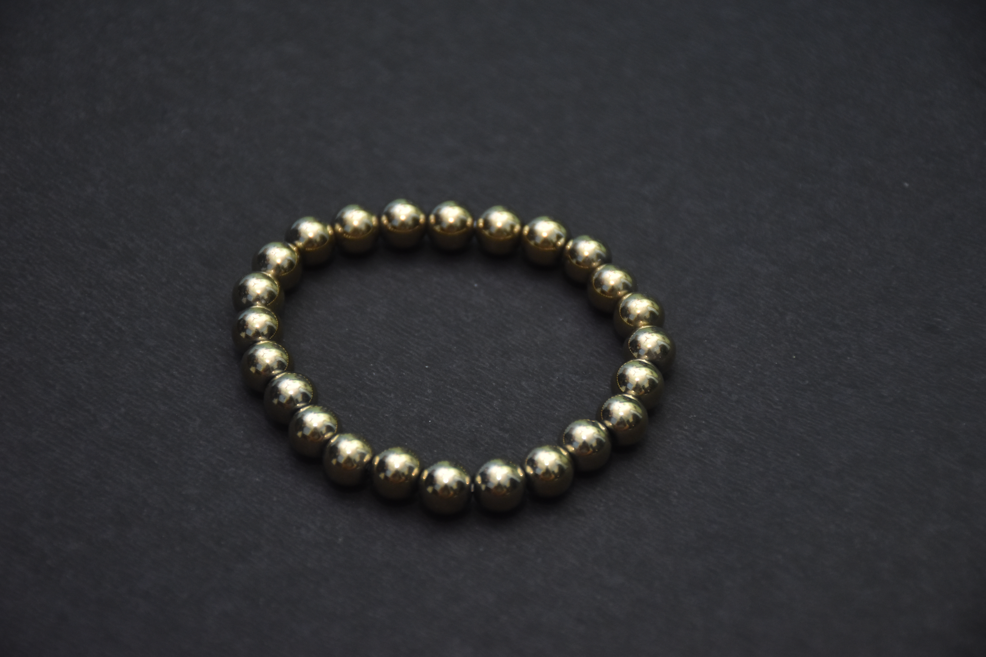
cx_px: 493
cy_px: 328
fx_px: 3903
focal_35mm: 142
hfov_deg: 14.4
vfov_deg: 9.6
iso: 800
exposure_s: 1/125
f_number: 5.6
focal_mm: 95
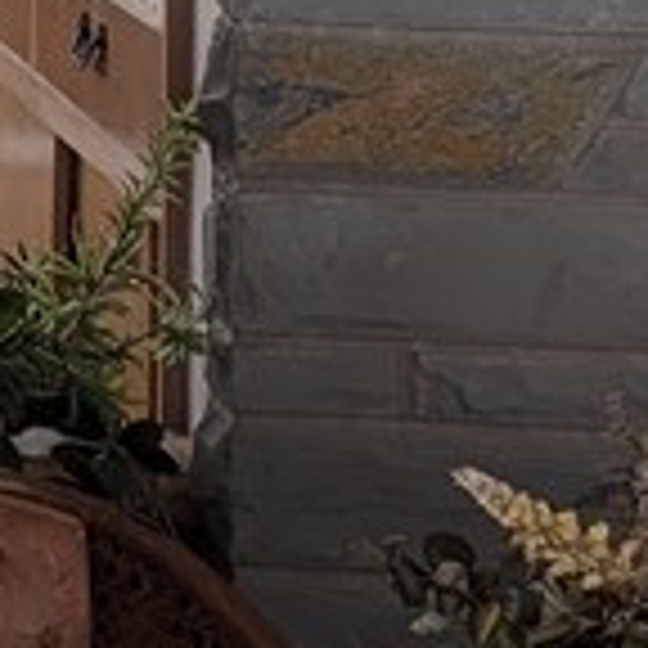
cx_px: -1181
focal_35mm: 151
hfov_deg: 9.5
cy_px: -387
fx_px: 3198
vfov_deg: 11.0
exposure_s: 1/52.6
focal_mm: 6.9
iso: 26
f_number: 1.68
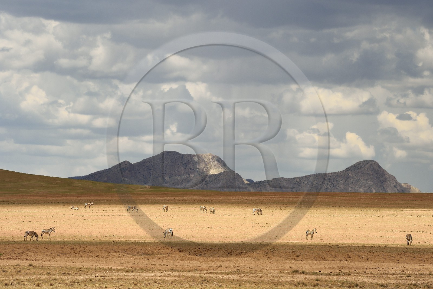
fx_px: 2405
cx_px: 216
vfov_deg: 6.9
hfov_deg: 10.3
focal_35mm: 200
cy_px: 144
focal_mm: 200
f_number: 6.3
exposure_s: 1/1600
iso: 200
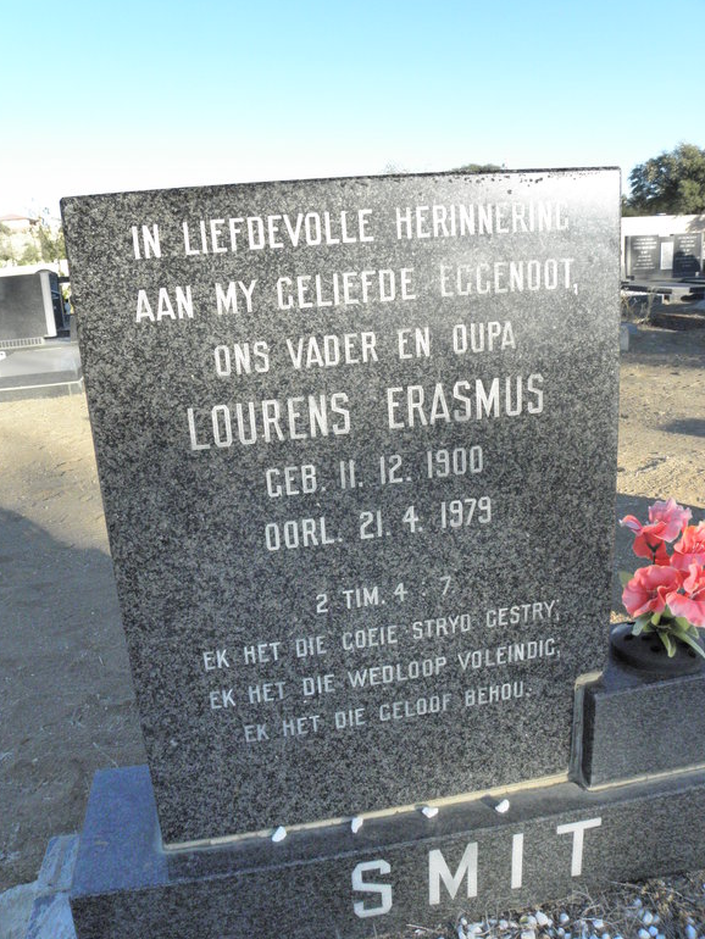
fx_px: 733
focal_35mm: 27
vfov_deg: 65.3
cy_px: 471
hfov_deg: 51.4
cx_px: 349
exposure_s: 1/320
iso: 200
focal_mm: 4.6
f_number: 5.6
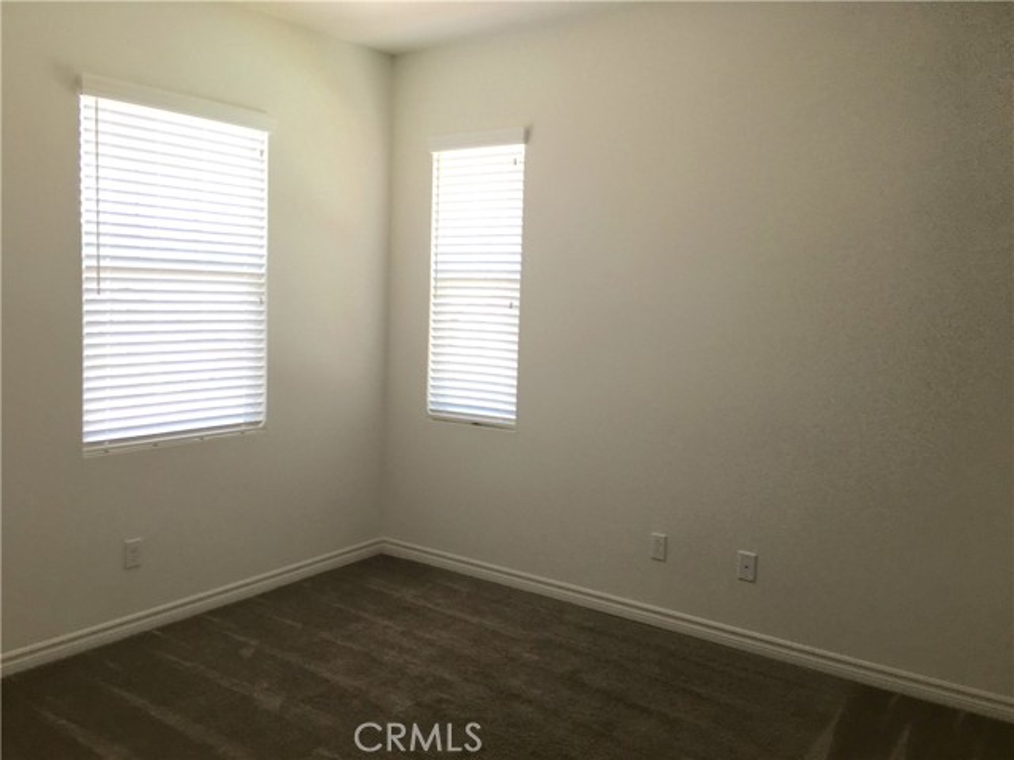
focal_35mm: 29
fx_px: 849
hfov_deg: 61.7
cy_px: 380
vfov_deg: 48.2
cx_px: 507
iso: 32
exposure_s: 1/50
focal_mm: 4.15
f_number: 2.2
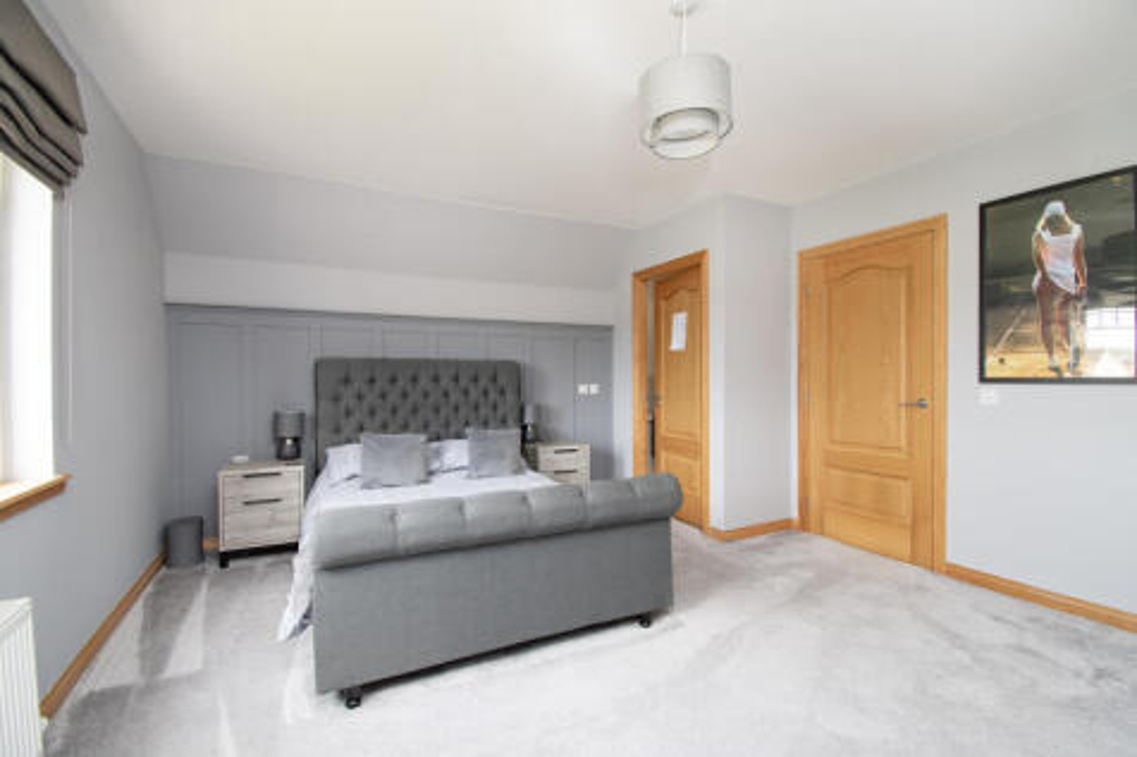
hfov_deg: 100.4
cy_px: 378
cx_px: 568
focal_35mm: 15
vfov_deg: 77.3
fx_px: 474
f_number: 8
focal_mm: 10
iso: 320
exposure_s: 1/15
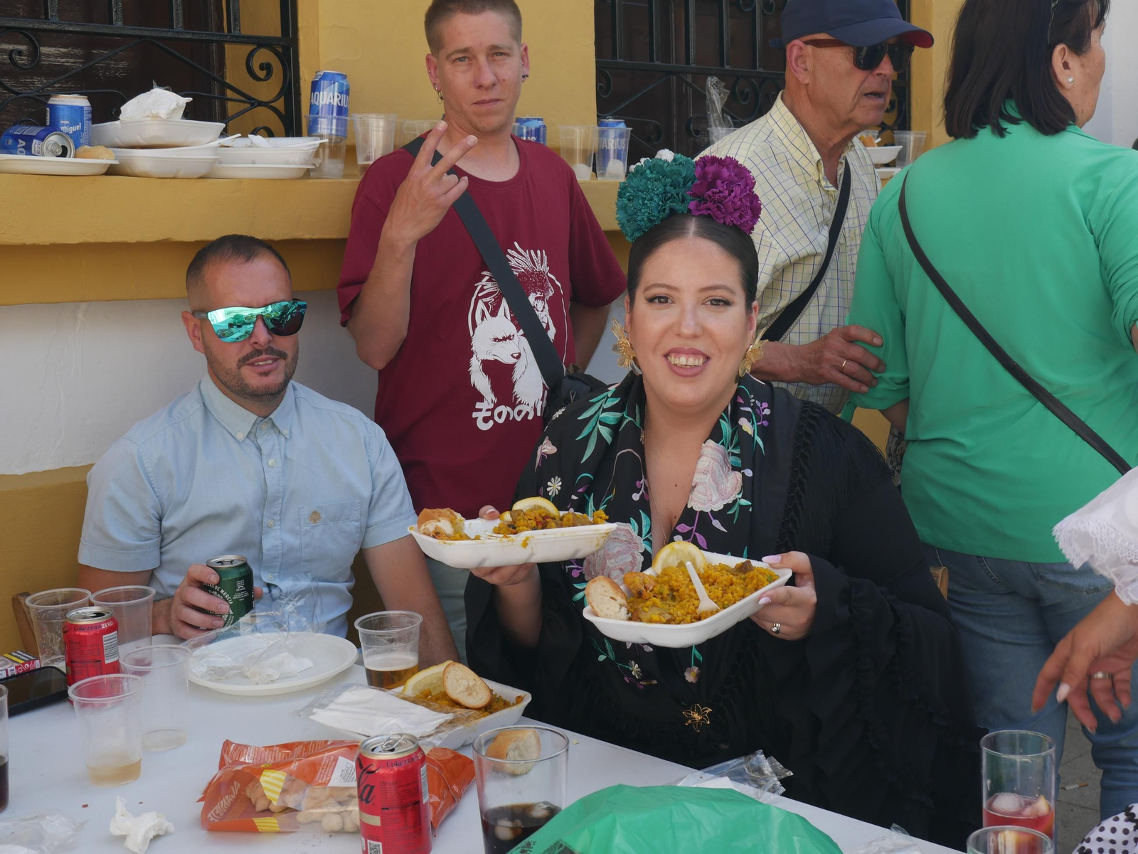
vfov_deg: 28.0
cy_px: 427
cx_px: 569
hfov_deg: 36.8
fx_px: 1710
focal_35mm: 52
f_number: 7.1
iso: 200
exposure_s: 1/200
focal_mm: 26
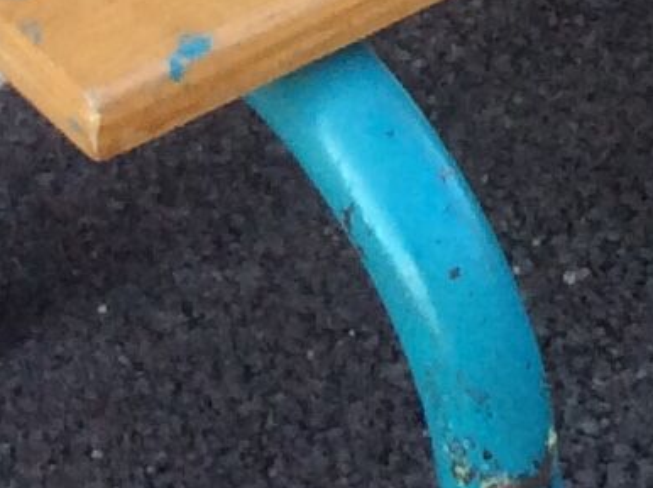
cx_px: 1702
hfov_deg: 8.3
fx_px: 4048
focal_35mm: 215
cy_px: -268
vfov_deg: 6.8
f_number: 2.4
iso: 40
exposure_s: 1/120
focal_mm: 3.3
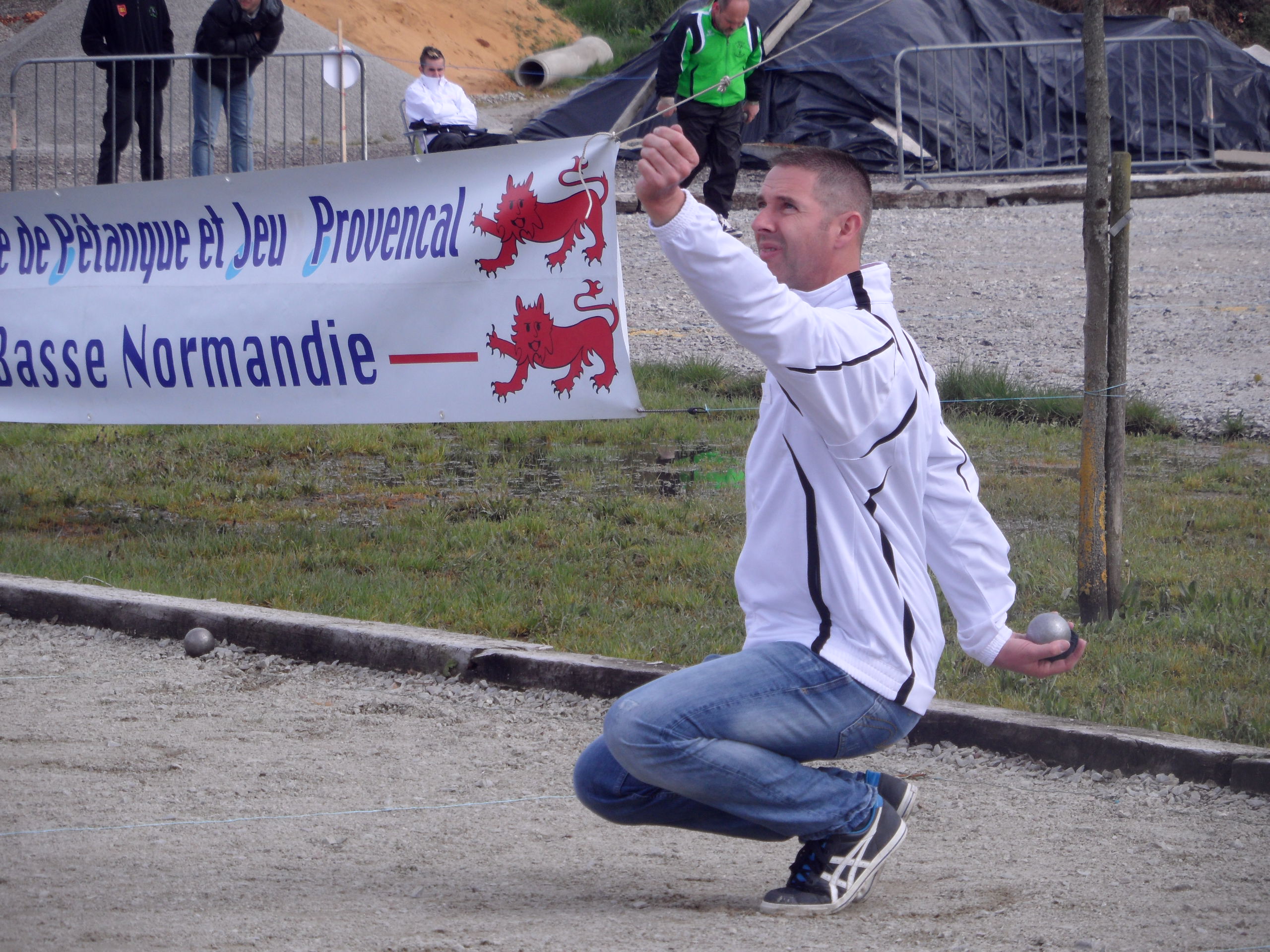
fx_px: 6604
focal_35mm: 180
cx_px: 635
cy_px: 476
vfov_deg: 8.2
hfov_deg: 11.0
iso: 80
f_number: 4.4
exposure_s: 1/350
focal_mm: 29.7
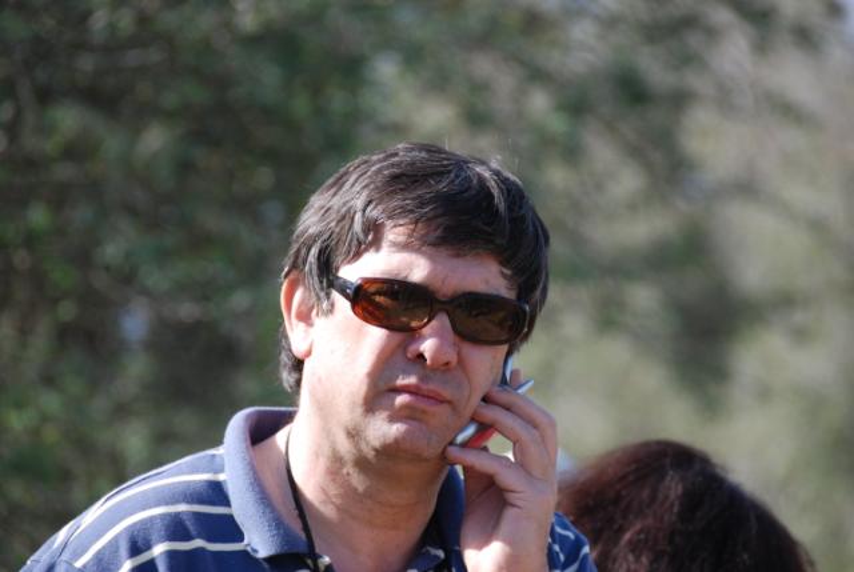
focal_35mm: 300
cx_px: 427
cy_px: 286
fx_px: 7128
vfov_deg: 4.6
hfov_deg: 6.9
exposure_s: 1/500
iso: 320
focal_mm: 200
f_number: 5.6
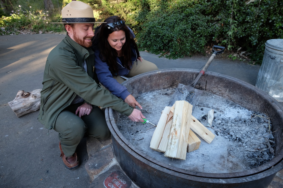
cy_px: 94
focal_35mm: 21
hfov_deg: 81.2
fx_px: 165
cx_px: 142
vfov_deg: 59.5
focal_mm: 14
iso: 400
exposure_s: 1/150
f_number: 4
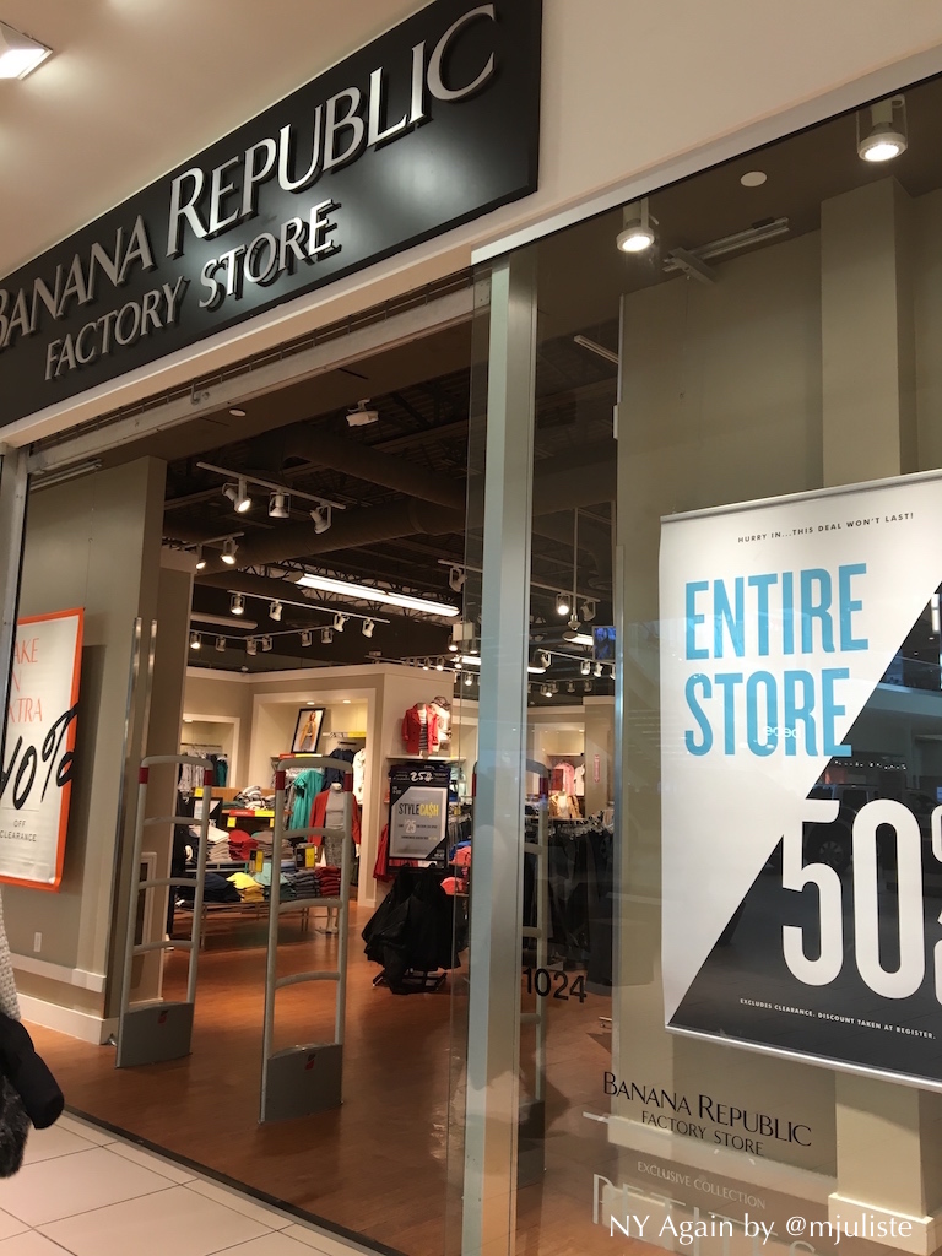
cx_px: 471
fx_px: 1052
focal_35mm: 29
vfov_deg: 61.7
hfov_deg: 48.2
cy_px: 628
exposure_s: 1/30
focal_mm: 4.15
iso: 50
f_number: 2.2
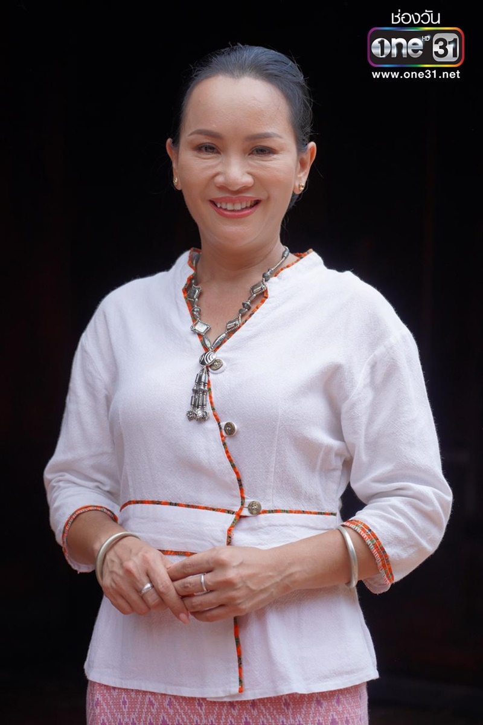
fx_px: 2113
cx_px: 242
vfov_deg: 19.5
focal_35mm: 105
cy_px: 362
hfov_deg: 13.0
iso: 200
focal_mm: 105
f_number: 4
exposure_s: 1/1000
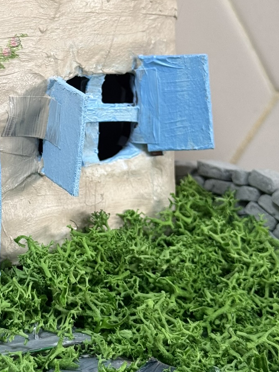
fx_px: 1172
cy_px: 117
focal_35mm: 109
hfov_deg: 13.4
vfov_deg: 18.0
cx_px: 19
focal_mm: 6.76
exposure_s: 1/50
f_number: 1.78
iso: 64
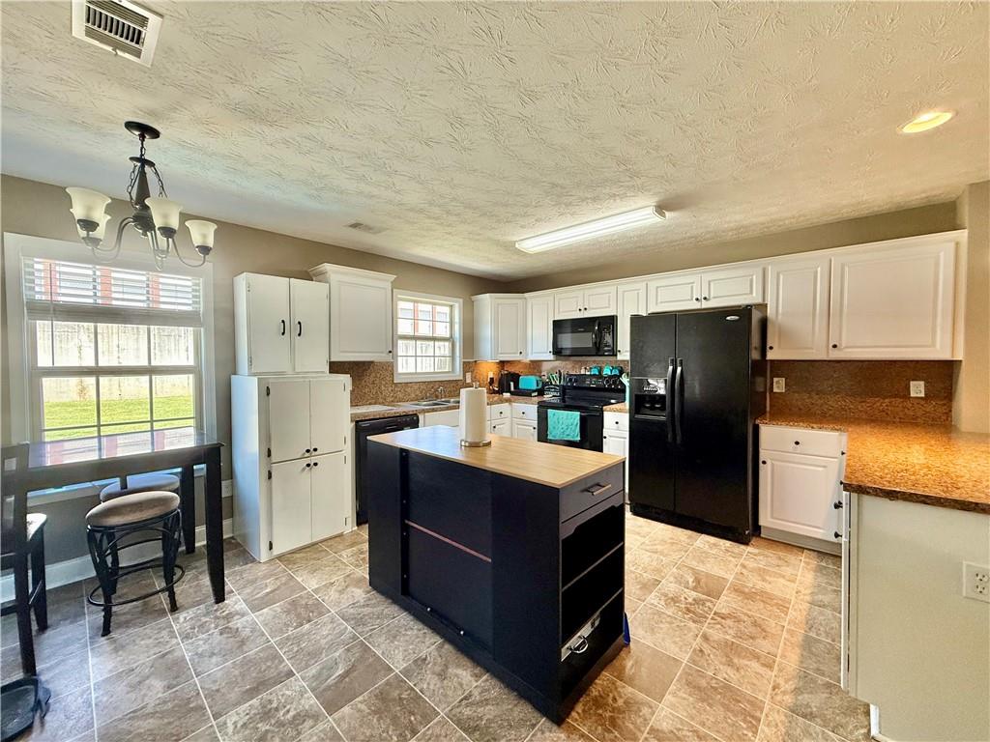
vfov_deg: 85.7
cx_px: 495
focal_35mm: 14
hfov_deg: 102.1
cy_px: 371
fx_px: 400
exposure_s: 1/120
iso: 250
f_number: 2.2
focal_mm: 2.22
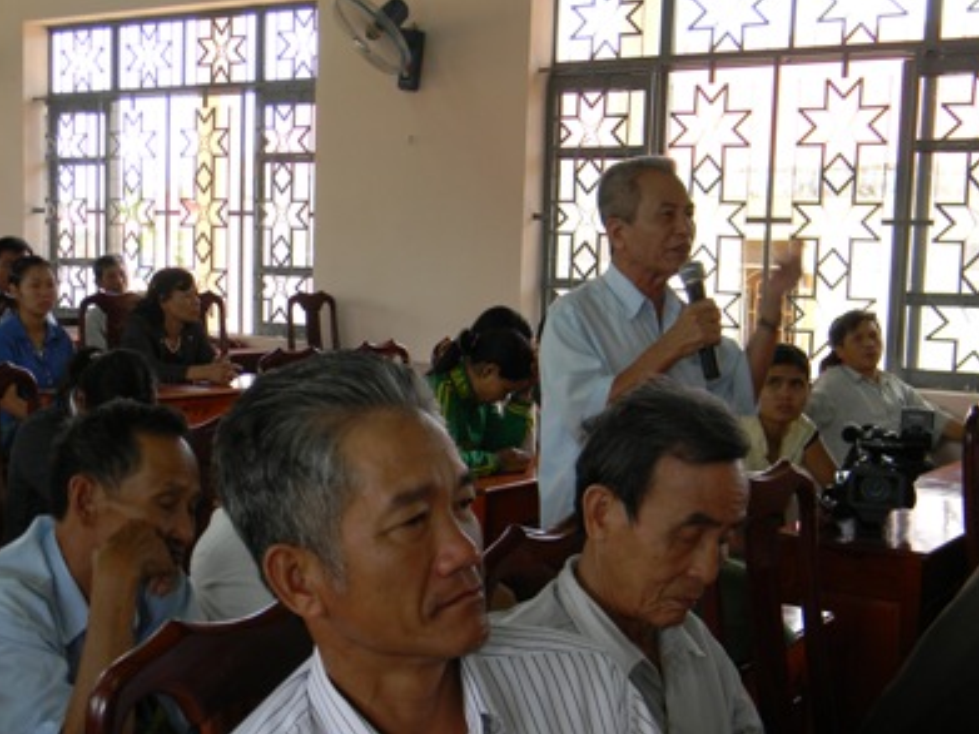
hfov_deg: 40.4
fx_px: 1329
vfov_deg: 30.9
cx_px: 521
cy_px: 396
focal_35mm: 47
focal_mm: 7.3
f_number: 3.8
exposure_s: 1/45.1
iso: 80
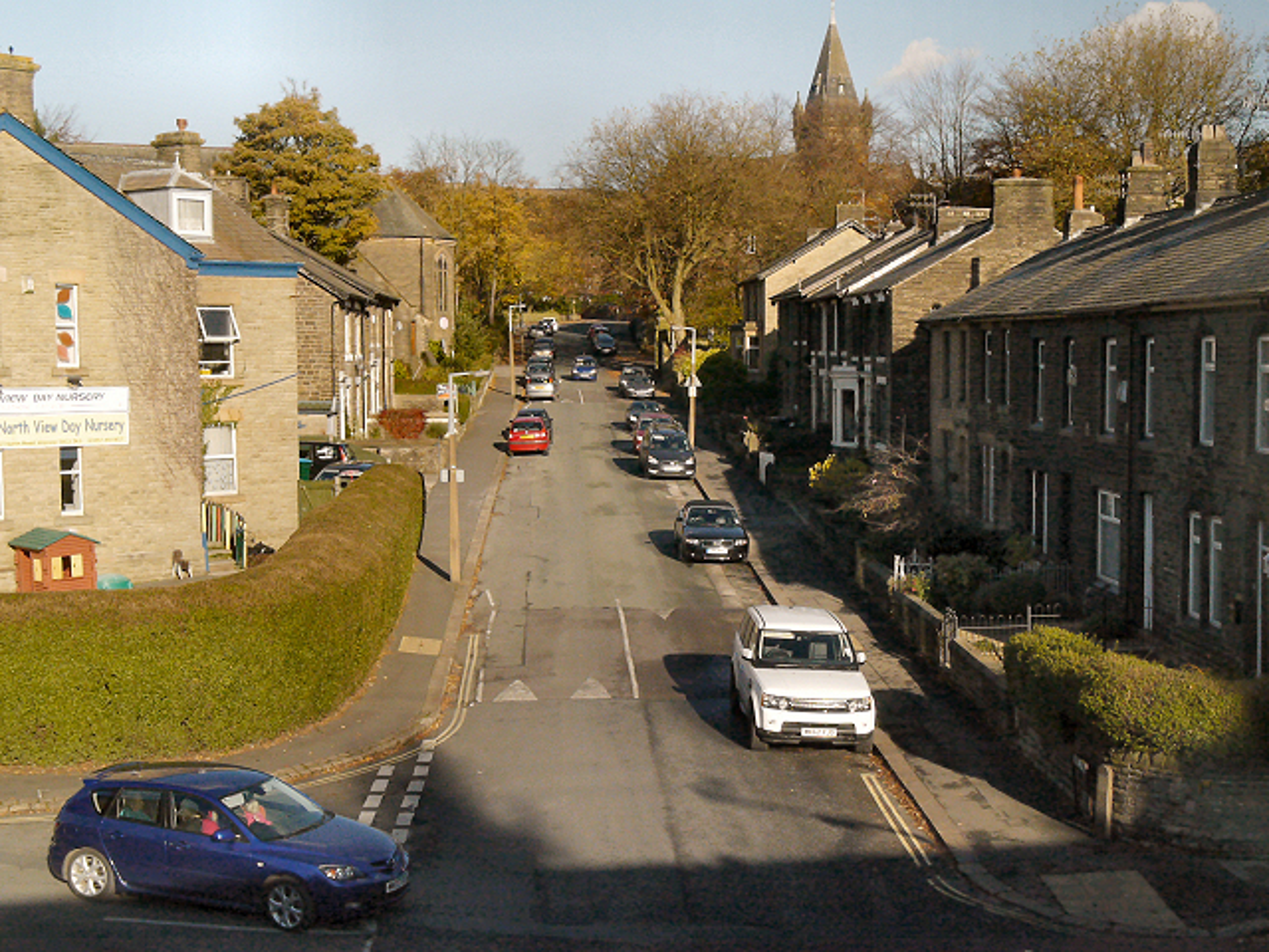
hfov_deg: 34.3
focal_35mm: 56
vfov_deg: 26.1
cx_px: 634
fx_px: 2053
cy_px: 476
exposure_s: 1/800
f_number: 8
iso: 1600
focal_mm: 28
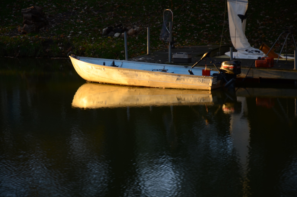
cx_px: 148
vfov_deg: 8.7
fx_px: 1296
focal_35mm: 158
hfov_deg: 13.1
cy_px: 98
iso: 100
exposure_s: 1/20
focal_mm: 105
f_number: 5.6
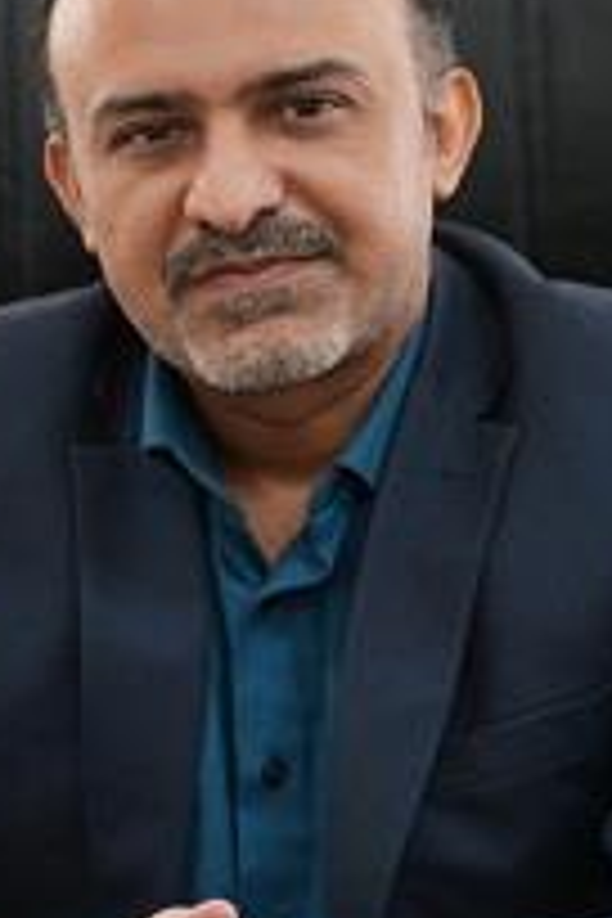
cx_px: 288
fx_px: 3672
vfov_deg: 14.2
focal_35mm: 144
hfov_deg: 9.5
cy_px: 580
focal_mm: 58
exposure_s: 1/100
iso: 800
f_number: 2.8
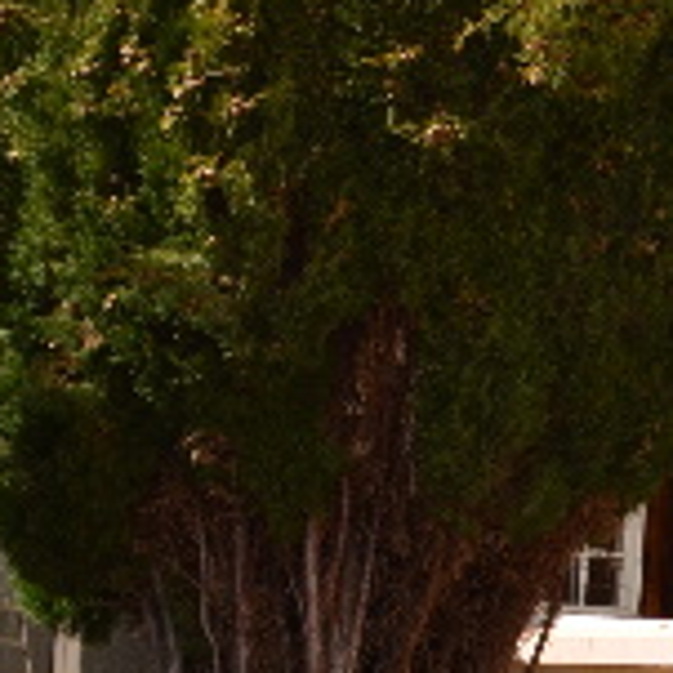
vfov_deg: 17.8
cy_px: 138
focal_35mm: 97
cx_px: 1150
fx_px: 2134
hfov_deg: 15.7
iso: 100
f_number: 9
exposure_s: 1/200
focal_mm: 18
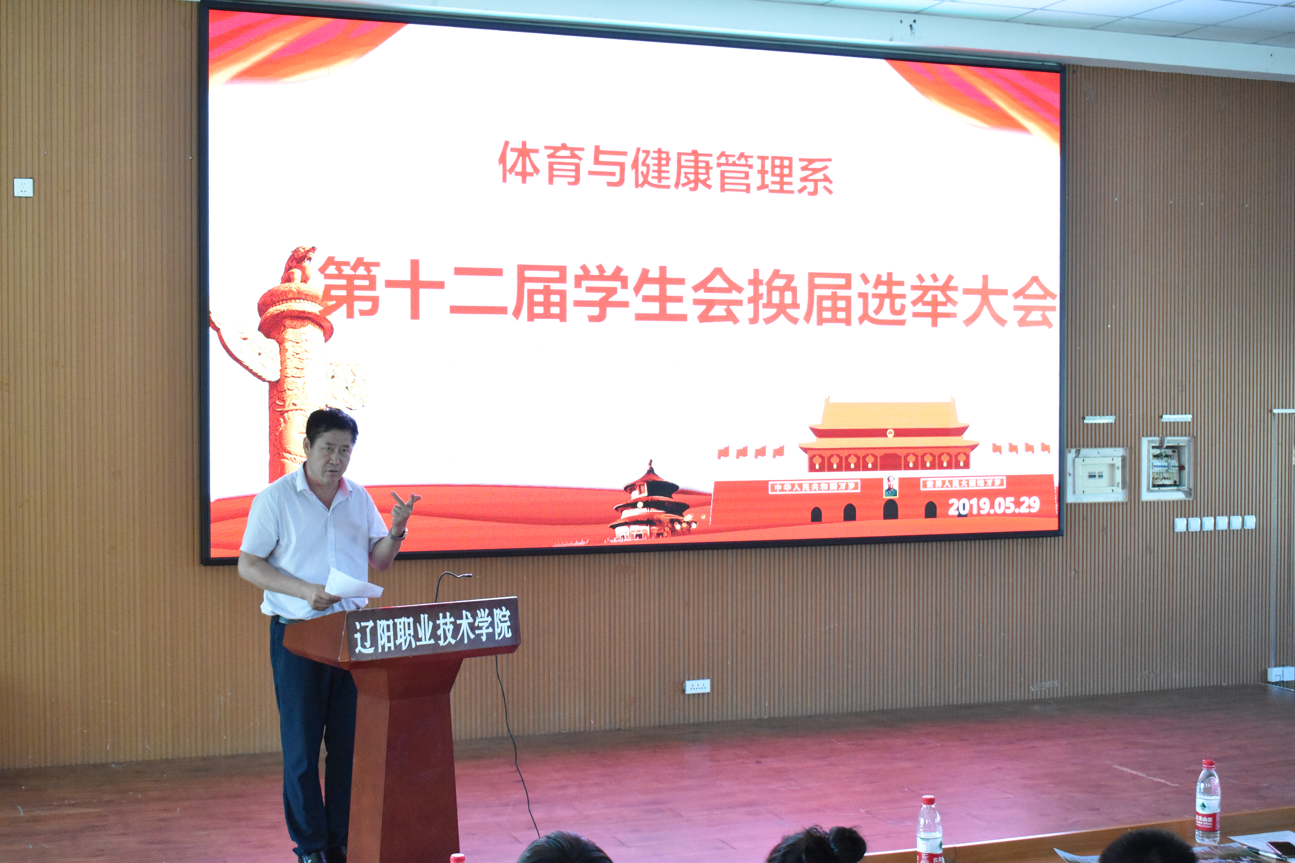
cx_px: 648
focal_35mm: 48
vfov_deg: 28.1
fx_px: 1727
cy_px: 432
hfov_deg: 41.1
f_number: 5.6
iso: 5000
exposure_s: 1/250
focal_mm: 32
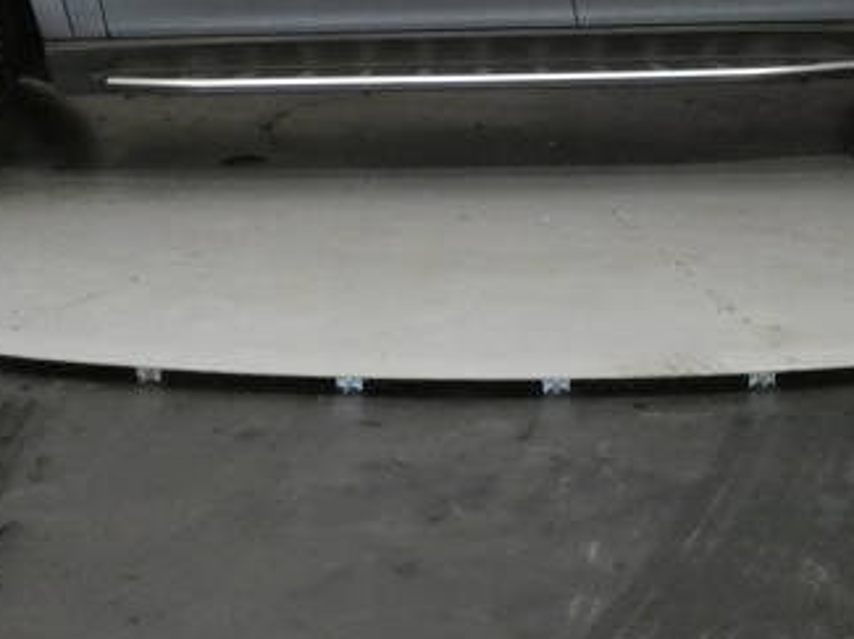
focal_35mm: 106
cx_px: 486
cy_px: -37
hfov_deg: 18.6
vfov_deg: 13.7
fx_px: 2612
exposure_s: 1/80
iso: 1000
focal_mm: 7.8
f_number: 3.7
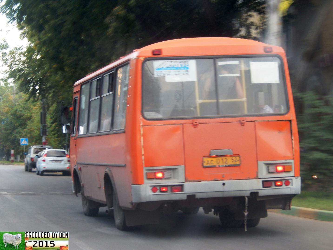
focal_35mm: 105
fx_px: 1010
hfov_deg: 18.7
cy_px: 125
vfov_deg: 14.1
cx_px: 166
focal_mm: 18.9
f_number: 5.3
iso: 125
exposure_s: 1/15
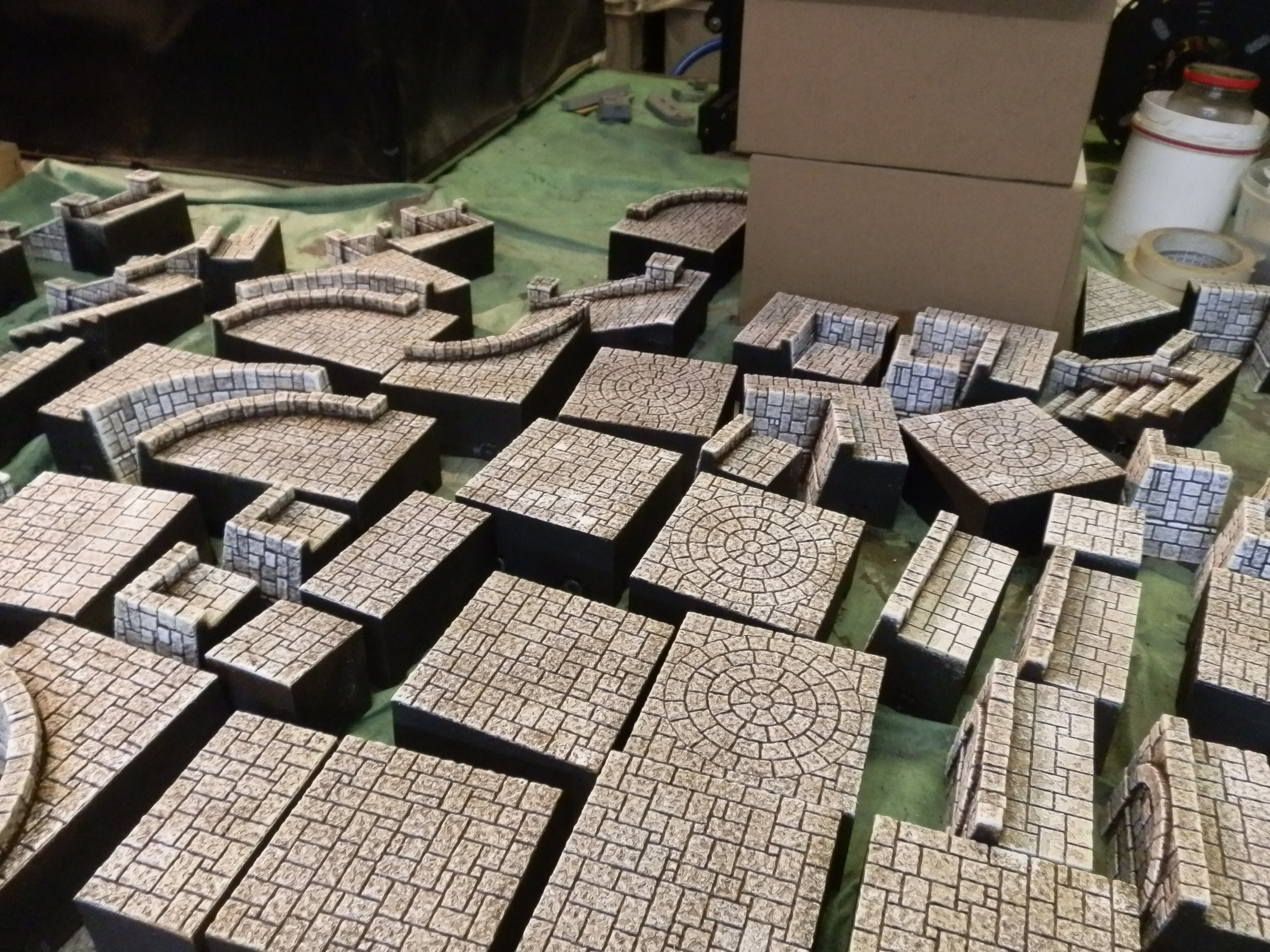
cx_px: 635
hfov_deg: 63.4
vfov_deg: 49.7
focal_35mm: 28
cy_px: 476
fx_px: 1027
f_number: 3.1
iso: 400
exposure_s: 1/30
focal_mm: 5
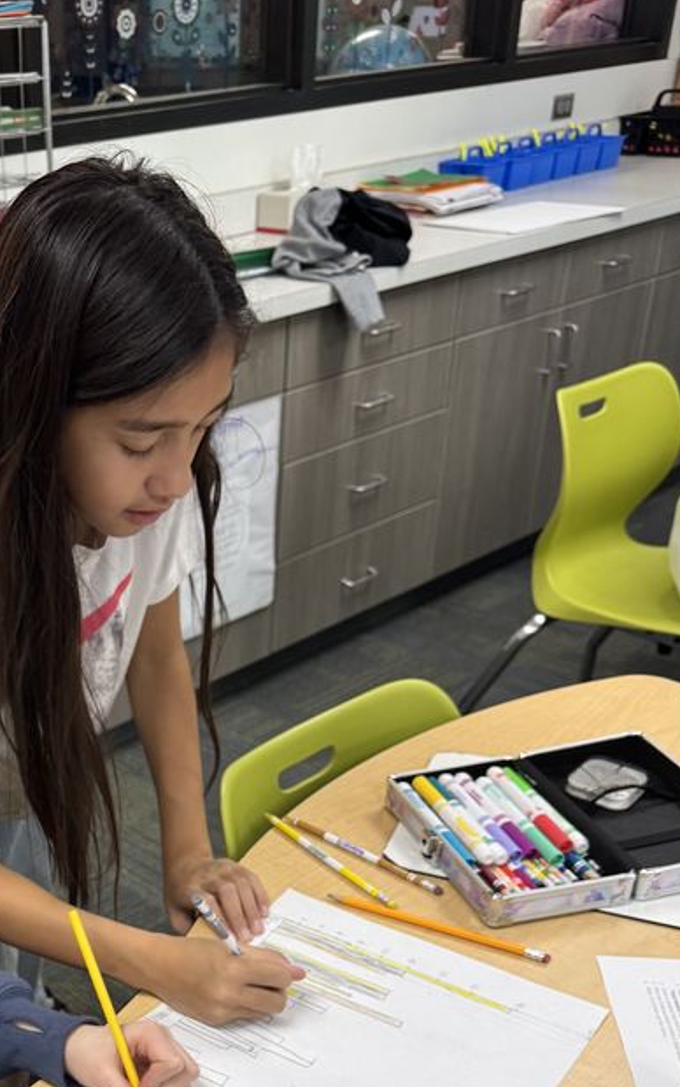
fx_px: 1244
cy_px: 843
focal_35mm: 42
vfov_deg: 45.2
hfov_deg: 29.0
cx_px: 30
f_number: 1.78
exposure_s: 1/120
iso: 125
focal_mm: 6.76
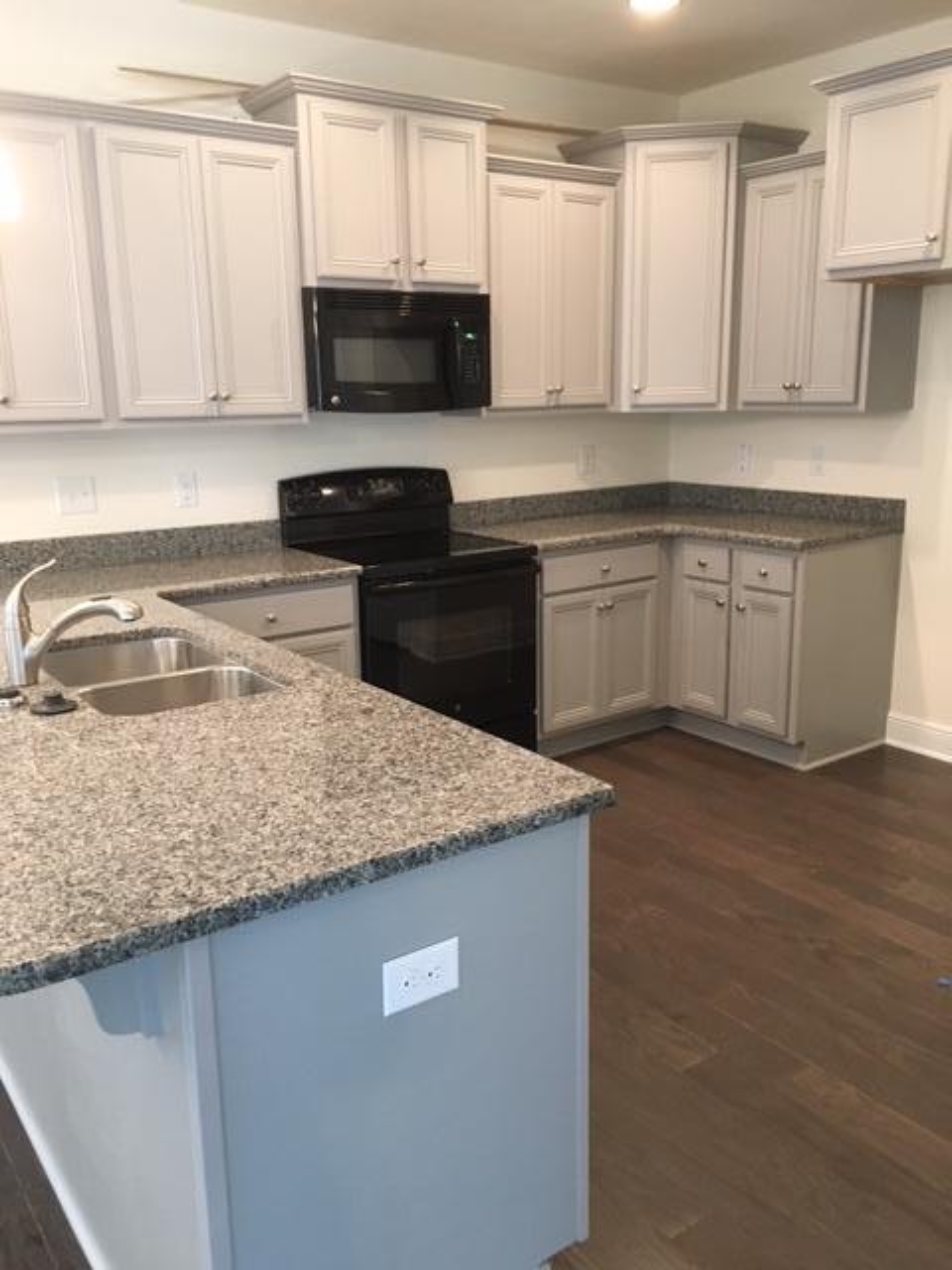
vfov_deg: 61.7
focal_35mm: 29
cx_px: 476
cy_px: 635
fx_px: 1063
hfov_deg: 48.2
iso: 160
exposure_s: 1/30
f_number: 2.2
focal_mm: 4.15
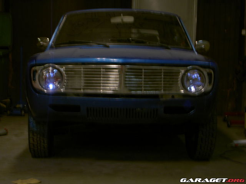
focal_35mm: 75
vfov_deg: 19.6
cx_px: 123
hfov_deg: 26.0
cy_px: 92
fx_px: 533
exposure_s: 1/8
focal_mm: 12.4
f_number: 4.2
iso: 50
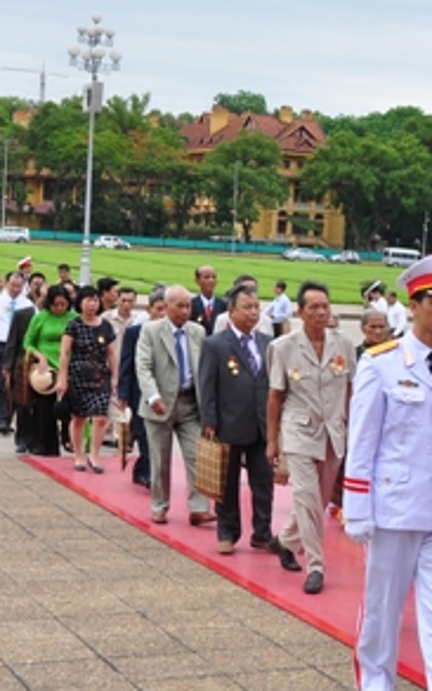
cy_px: 408
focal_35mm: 82
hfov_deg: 15.0
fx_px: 1551
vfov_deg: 25.1
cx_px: 603
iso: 200
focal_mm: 21
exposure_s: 1/125
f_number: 11
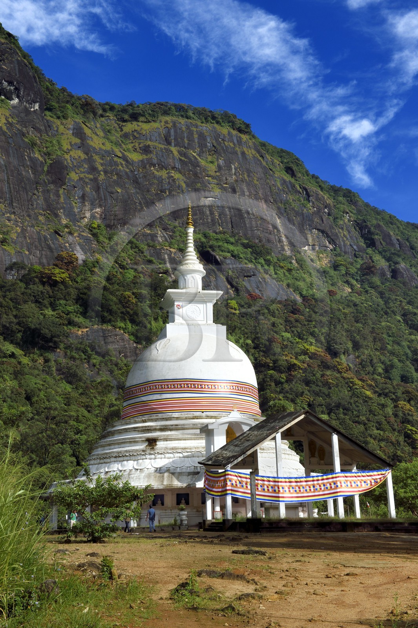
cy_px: 314
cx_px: 209
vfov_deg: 44.5
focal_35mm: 44
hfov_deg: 30.5
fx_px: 767
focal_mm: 44
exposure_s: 1/160
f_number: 20
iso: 200
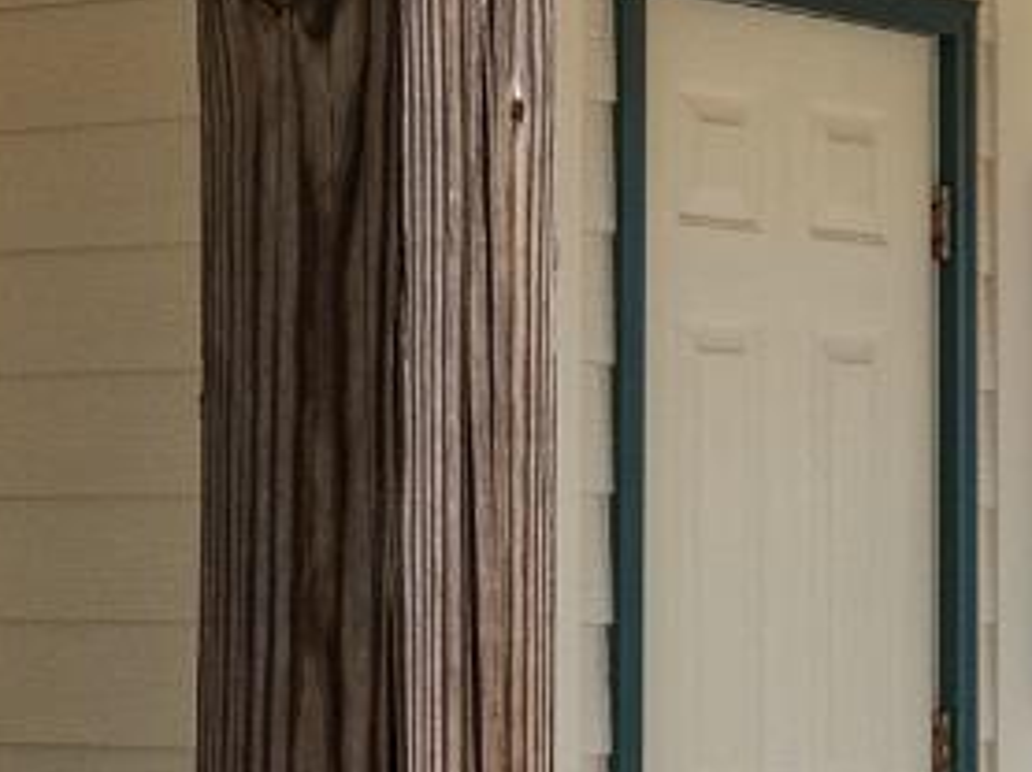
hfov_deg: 12.2
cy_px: 646
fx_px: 4796
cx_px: 256
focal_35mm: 161
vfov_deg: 9.2
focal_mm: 31
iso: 1600
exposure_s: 1/2500
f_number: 7.1
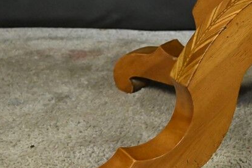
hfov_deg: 17.7
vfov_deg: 12.7
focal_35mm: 108
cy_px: 77
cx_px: 326
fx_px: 756
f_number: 6.3
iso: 5000
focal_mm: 37
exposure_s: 1/80
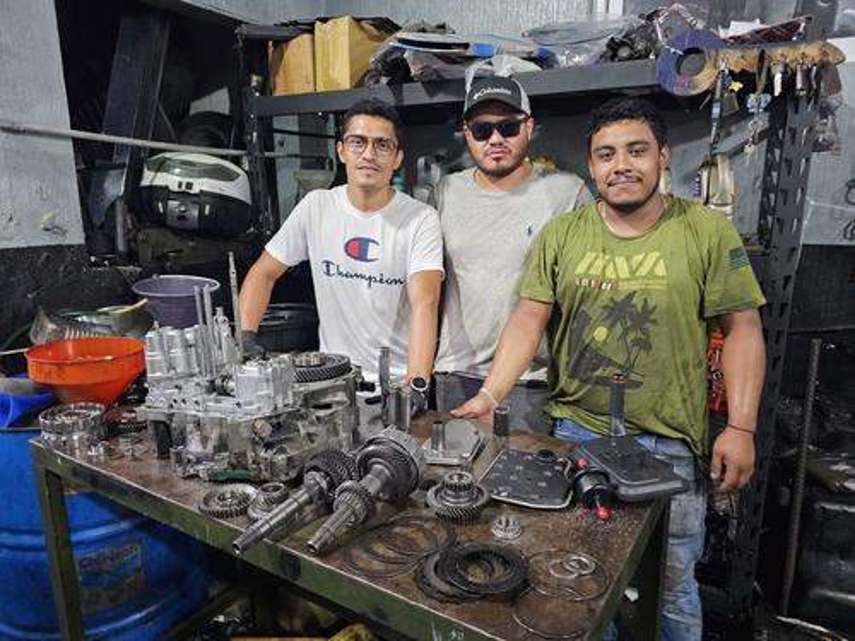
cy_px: 320
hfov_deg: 73.9
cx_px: 428
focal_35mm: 23
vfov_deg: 58.9
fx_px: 568
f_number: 1.7
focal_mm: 6.3
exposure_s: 1/30
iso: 500
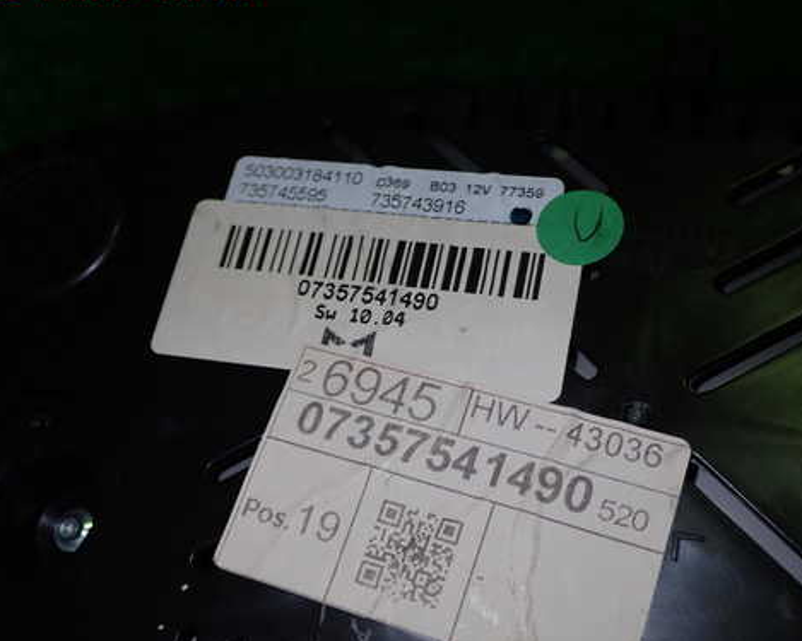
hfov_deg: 45.7
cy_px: 350
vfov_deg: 37.3
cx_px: 451
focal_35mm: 40
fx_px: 949
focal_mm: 5.79
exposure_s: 1/30
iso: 200
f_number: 7.1
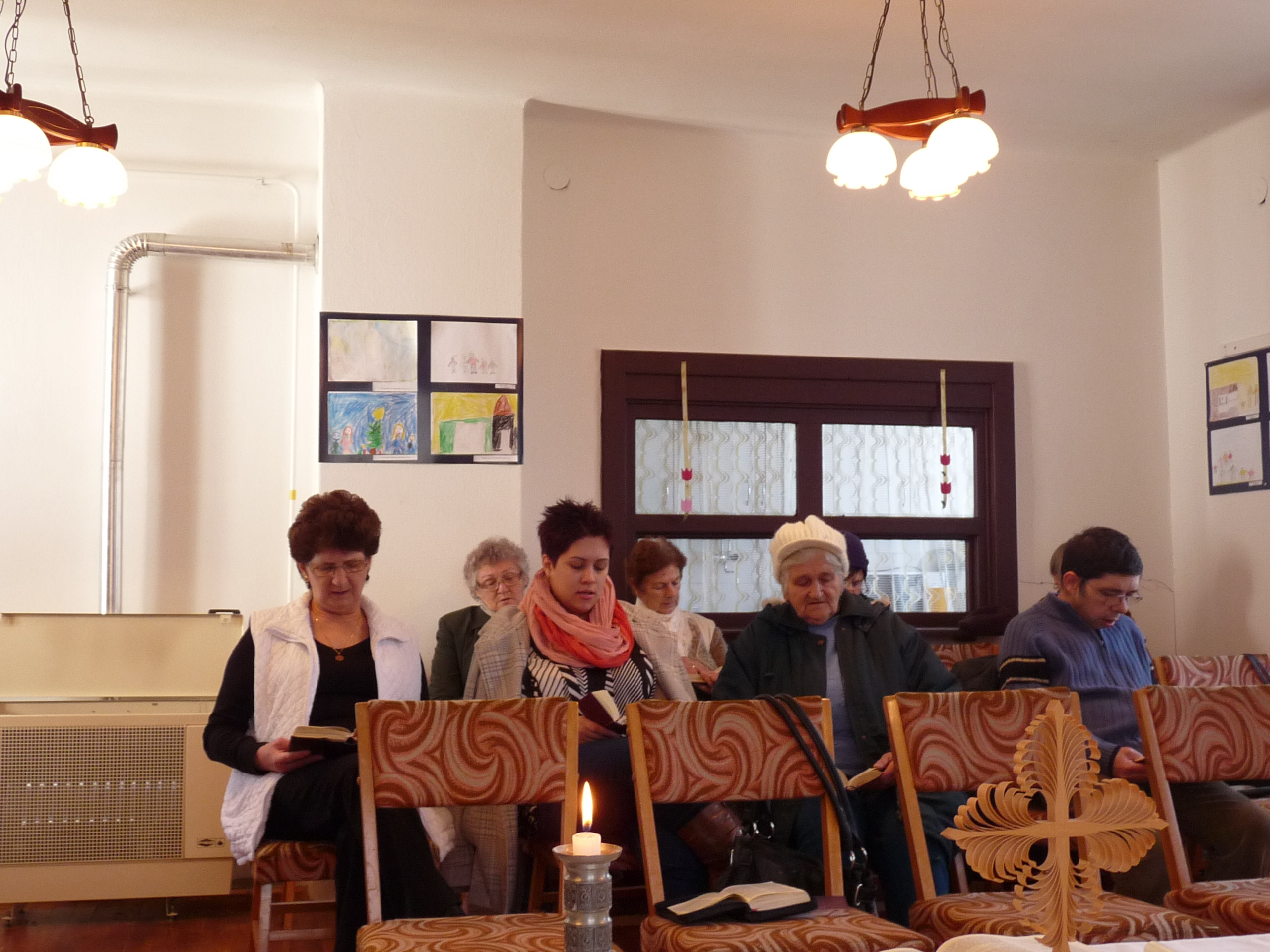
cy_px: 476
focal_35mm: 41
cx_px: 635
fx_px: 1504
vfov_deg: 35.1
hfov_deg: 45.8
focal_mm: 5.2
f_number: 2.8
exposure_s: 1/30
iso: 160
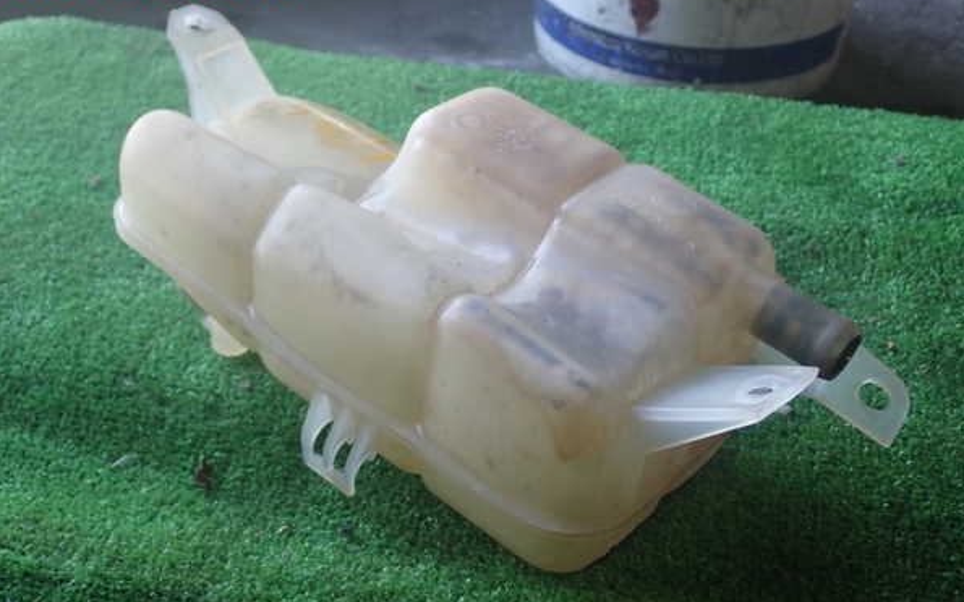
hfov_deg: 42.6
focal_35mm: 47
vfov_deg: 27.4
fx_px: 1235
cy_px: 324
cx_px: 483
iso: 200
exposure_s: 1/50
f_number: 2.9
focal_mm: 7.84
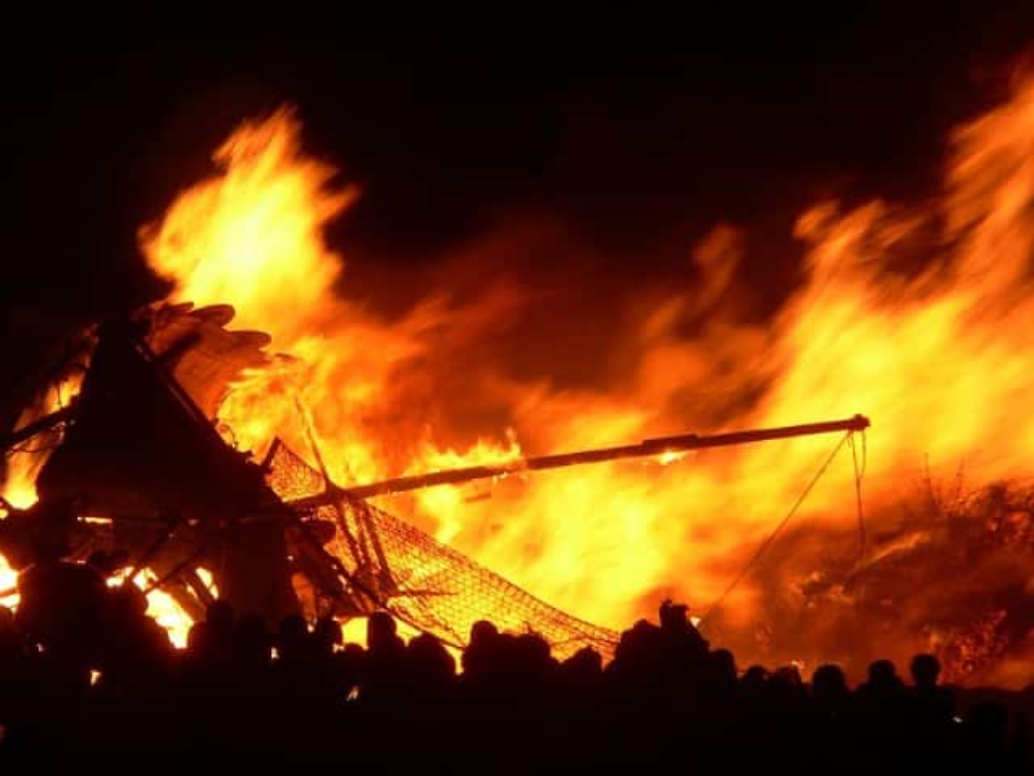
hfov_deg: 4.6
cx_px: 517
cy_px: 388
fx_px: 12904
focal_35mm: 432
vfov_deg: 3.4
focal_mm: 72
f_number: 7.3
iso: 100
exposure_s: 1/25
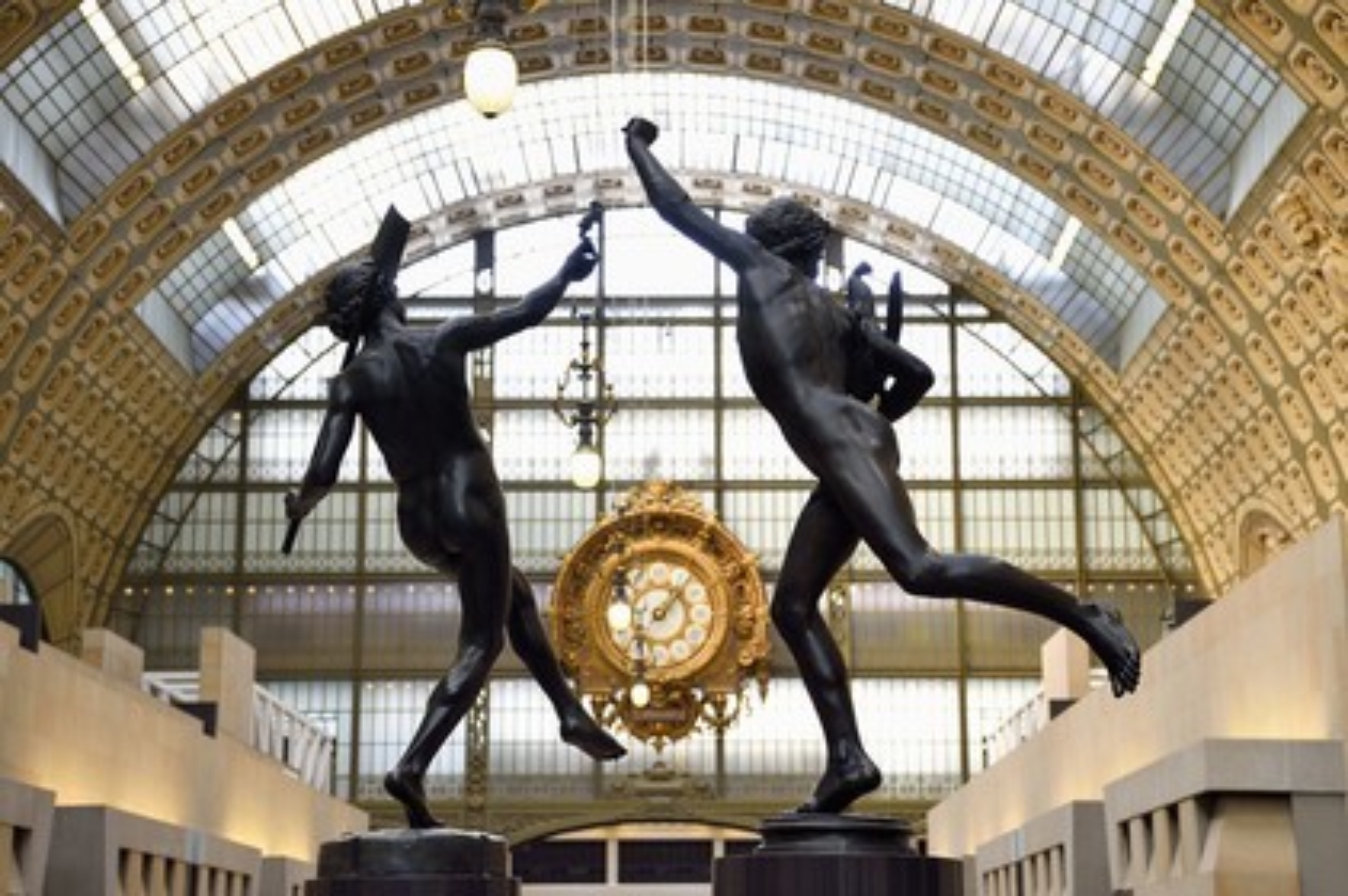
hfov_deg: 28.9
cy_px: 448
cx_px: 674
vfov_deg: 19.4
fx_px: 2619
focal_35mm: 70
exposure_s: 1/125
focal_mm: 70
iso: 1600
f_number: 7.1
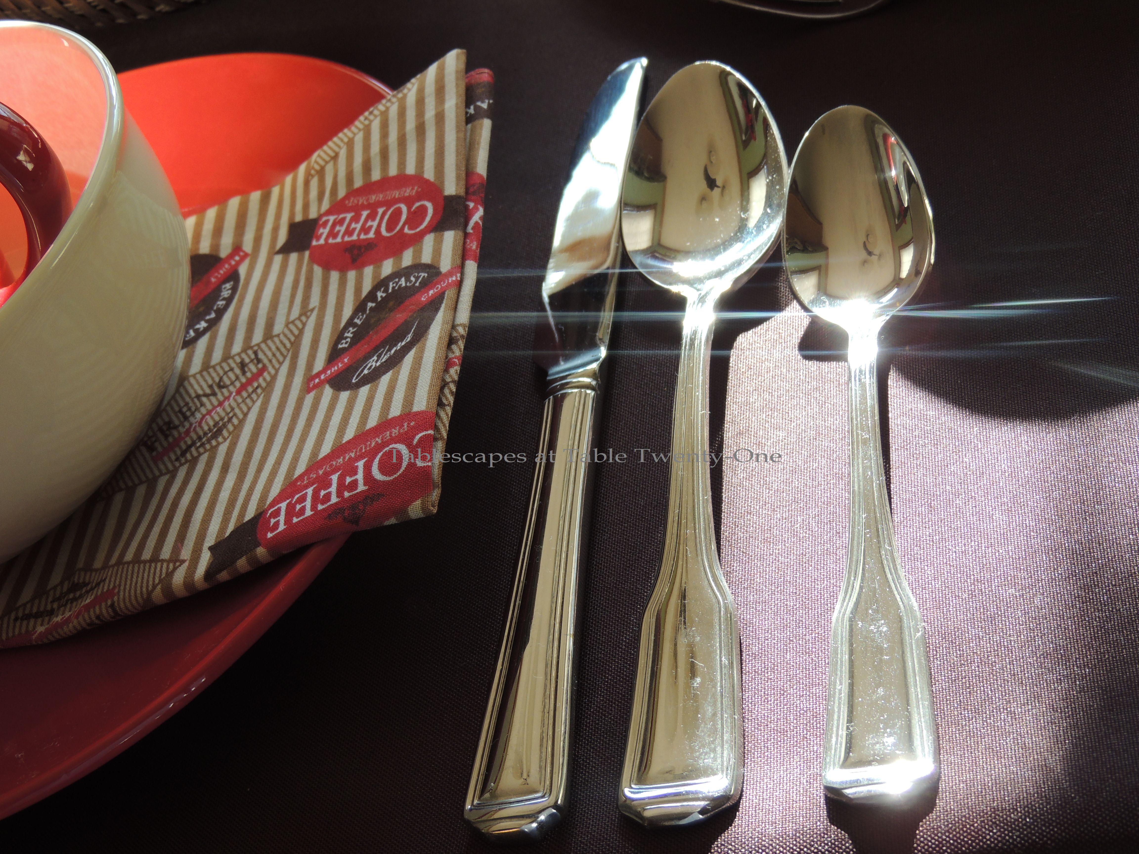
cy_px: 427
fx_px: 1645
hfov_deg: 38.2
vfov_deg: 29.1
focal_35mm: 50
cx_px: 570
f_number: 3.6
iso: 100
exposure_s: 1/80
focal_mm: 8.9
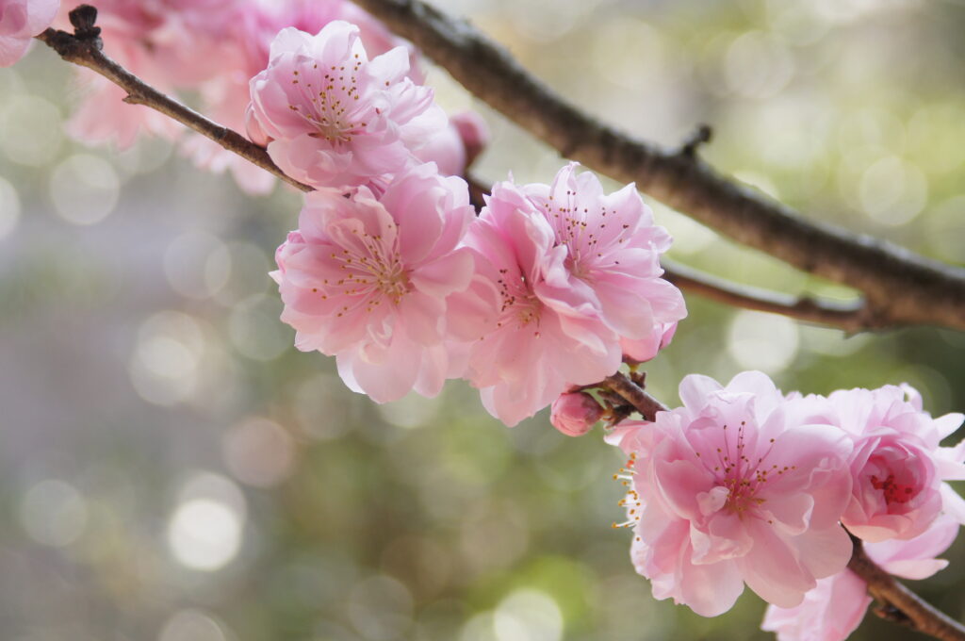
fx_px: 3614
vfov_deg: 10.1
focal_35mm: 135
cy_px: 320
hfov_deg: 15.2
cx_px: 482
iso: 400
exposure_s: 1/400
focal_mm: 90
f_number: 5.6
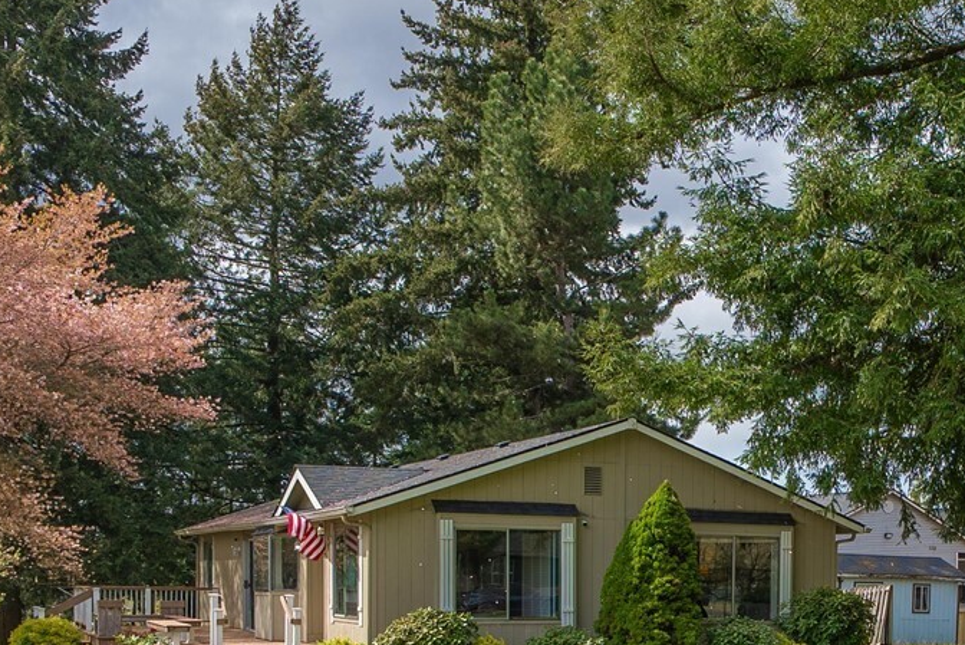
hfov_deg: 32.7
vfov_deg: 22.6
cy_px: 634
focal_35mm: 58
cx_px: 868
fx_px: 1556
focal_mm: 23
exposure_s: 1/100
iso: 80
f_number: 7.1
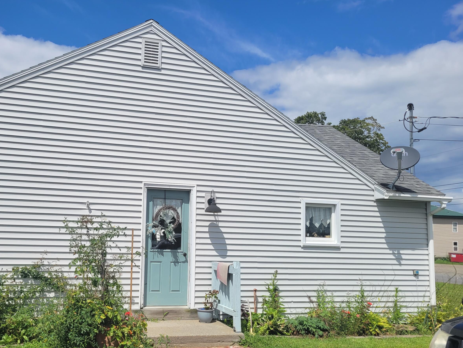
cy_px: 201
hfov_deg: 54.8
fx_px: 441
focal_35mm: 33
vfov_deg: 42.8
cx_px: 175
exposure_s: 1/4529
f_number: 1.8
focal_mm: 5.4
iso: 40
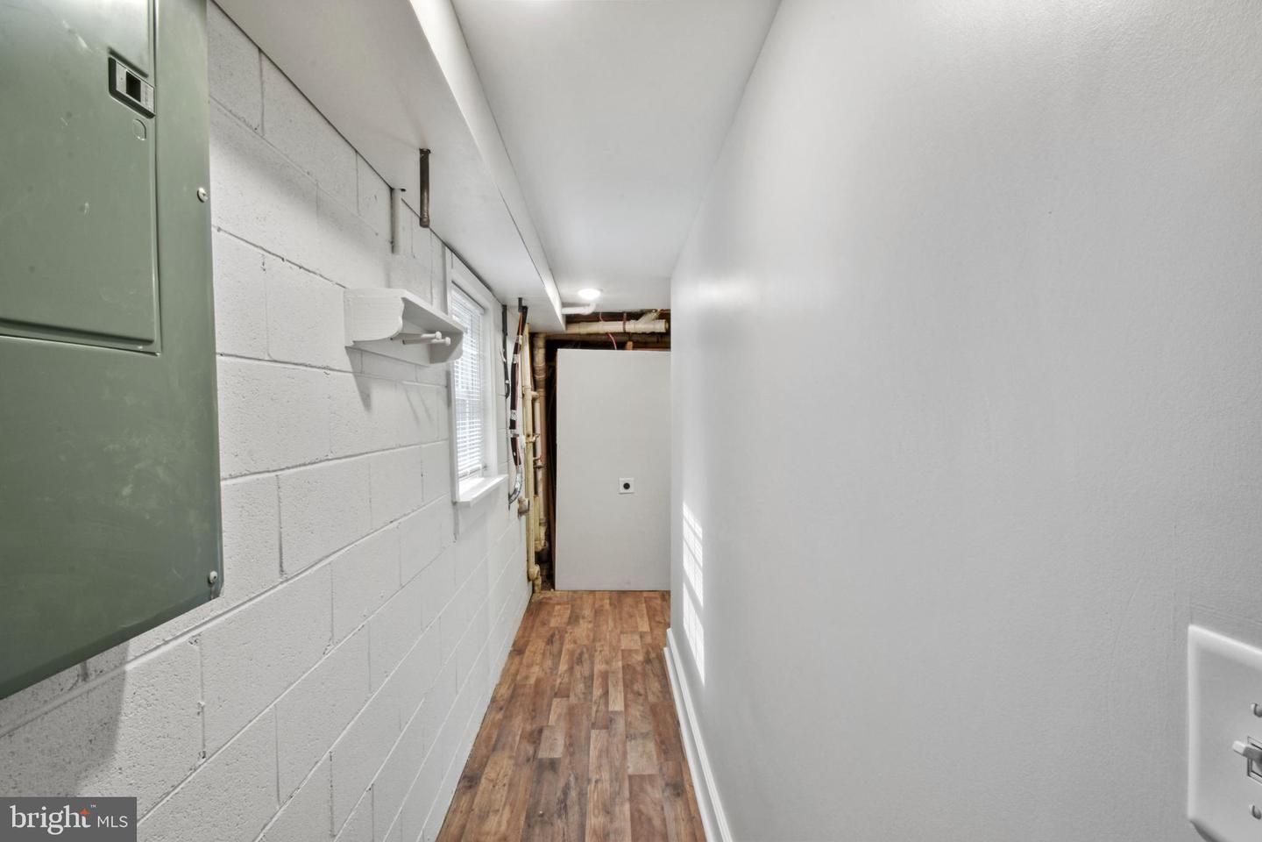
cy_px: 421
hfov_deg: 100.4
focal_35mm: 15
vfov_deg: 77.3
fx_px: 526
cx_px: 631
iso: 100
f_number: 22
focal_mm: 10
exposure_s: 3
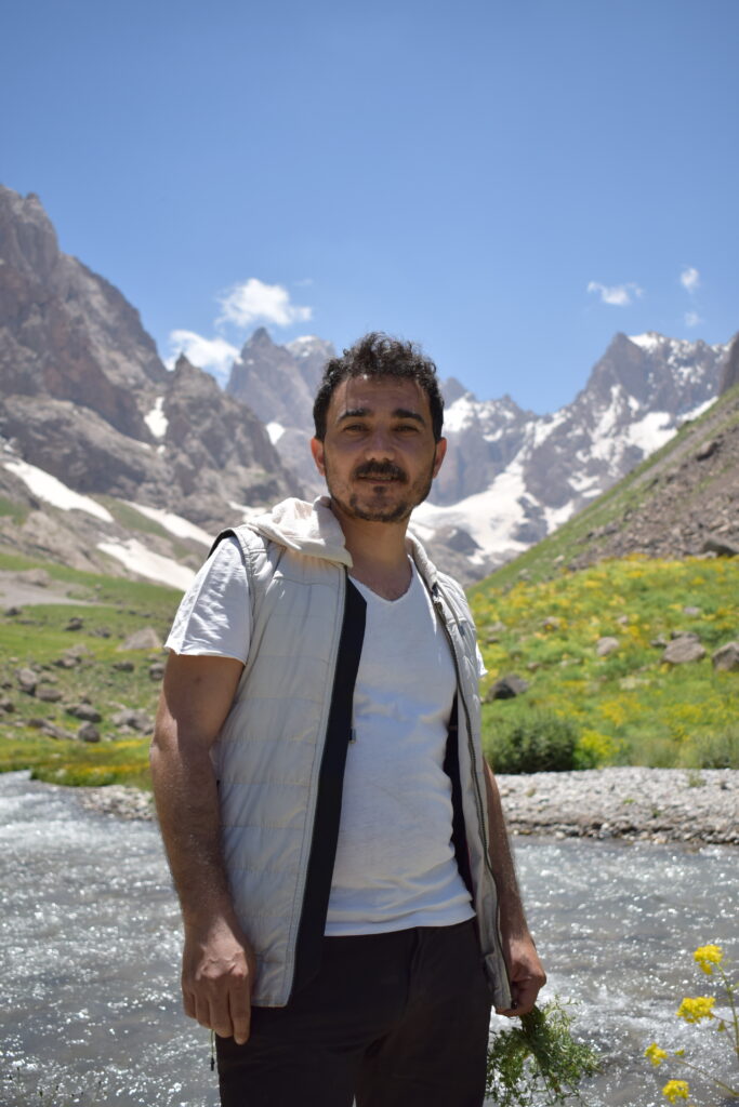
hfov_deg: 31.9
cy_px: 554
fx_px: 1293
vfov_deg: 46.4
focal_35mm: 42
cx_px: 370
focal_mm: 28
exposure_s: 1/2000
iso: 200
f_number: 4.2
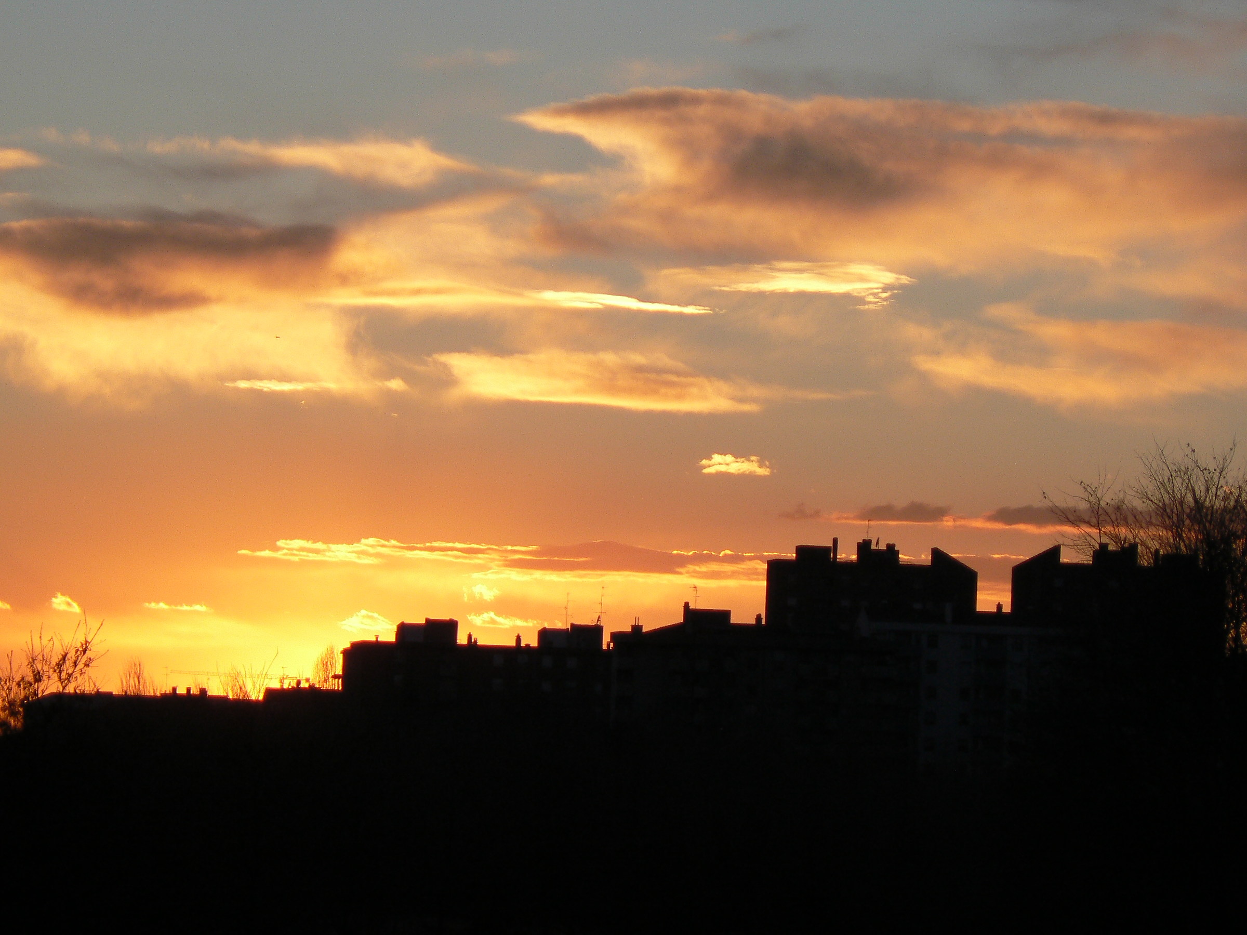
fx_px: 8394
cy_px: 468
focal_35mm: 233
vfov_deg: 6.4
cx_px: 624
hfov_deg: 8.5
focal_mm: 38.9
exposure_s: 1/1000
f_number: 3.6
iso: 100
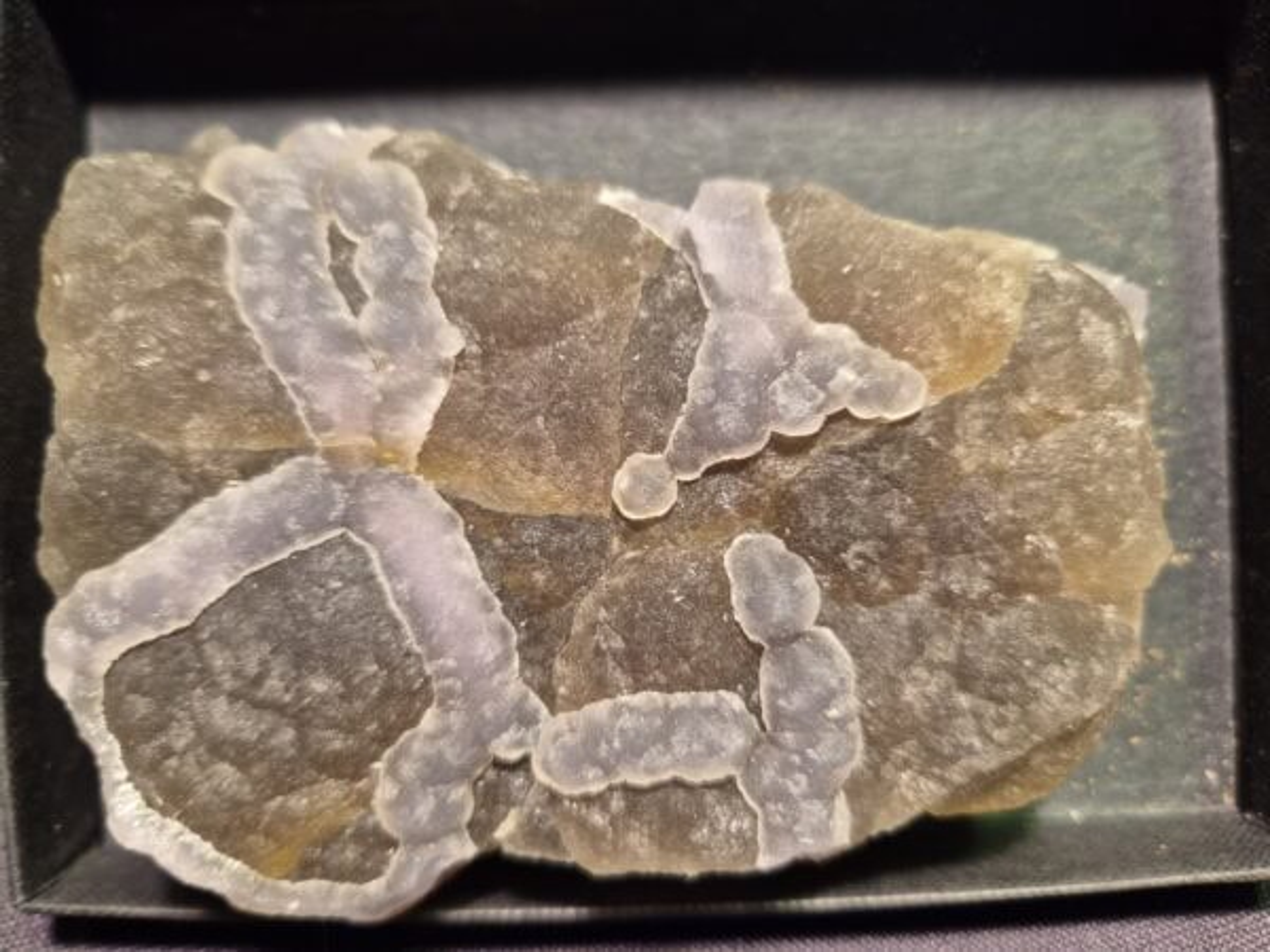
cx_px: 635
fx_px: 844
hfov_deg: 73.9
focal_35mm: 23
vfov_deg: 58.9
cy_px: 476
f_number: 1.8
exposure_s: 1/100
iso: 200
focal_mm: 5.4
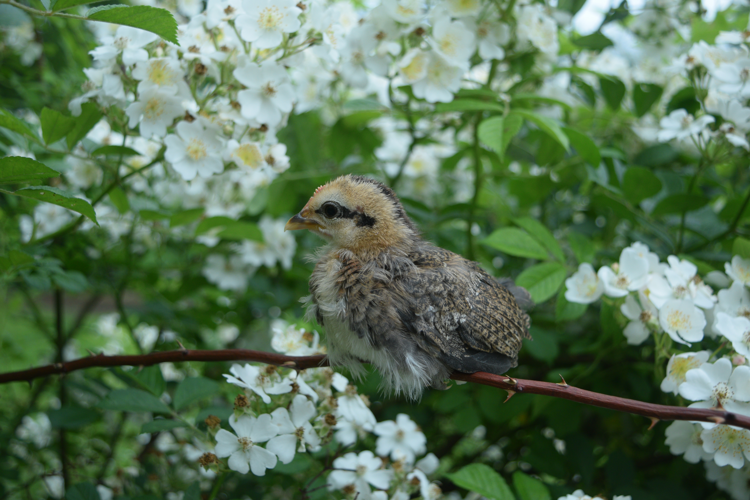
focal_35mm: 44
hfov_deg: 45.0
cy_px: 250
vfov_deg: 30.8
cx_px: 375
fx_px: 906
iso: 400
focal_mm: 29
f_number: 5
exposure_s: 1/100
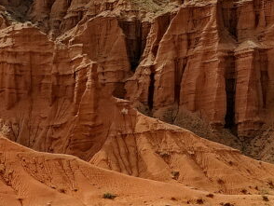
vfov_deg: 12.1
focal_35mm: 122
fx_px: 966
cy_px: 21
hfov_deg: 16.1
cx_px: 149
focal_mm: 6.06
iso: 64
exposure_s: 1/2539
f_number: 1.8
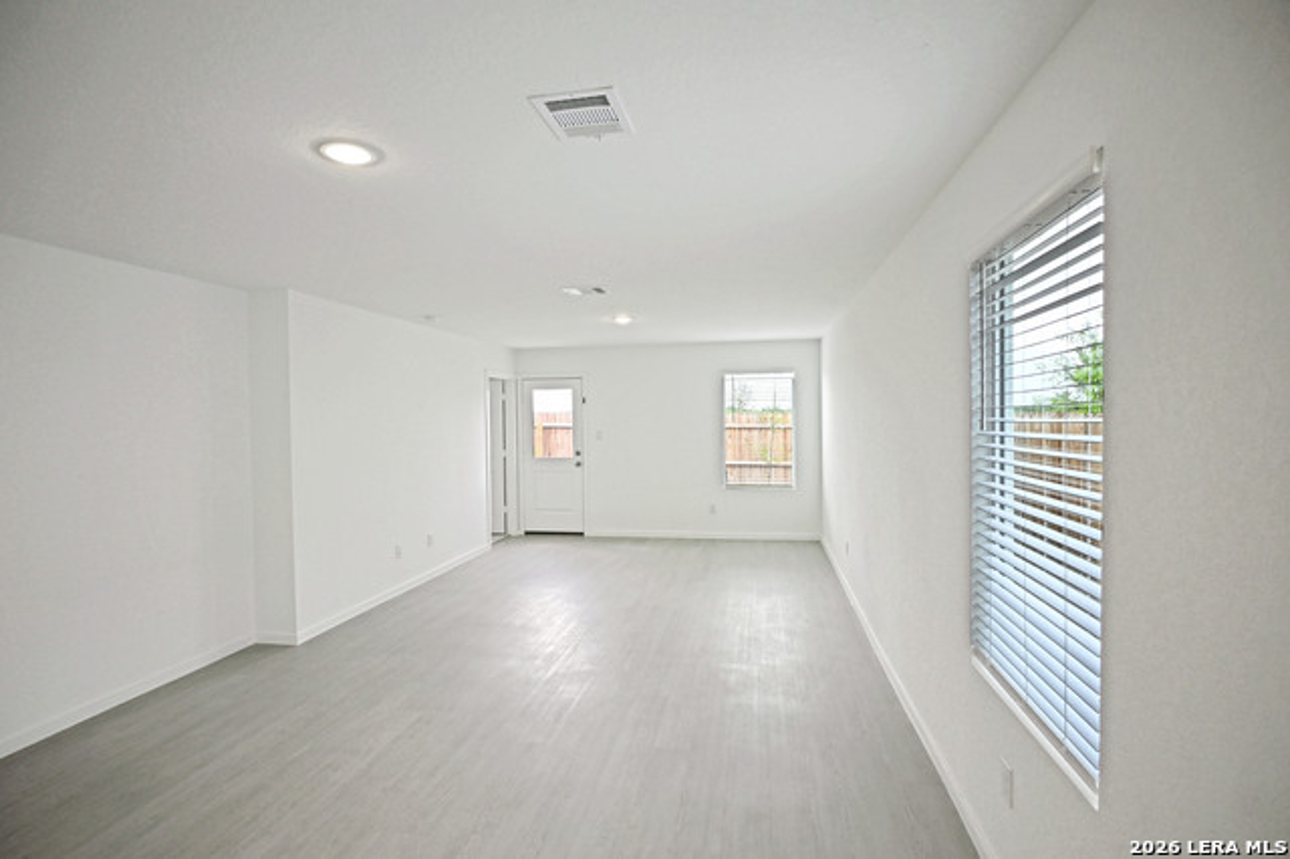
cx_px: 645
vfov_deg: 67.3
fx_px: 645
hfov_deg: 90.0
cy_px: 430
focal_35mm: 18
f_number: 4
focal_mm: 12
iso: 64
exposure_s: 1/60
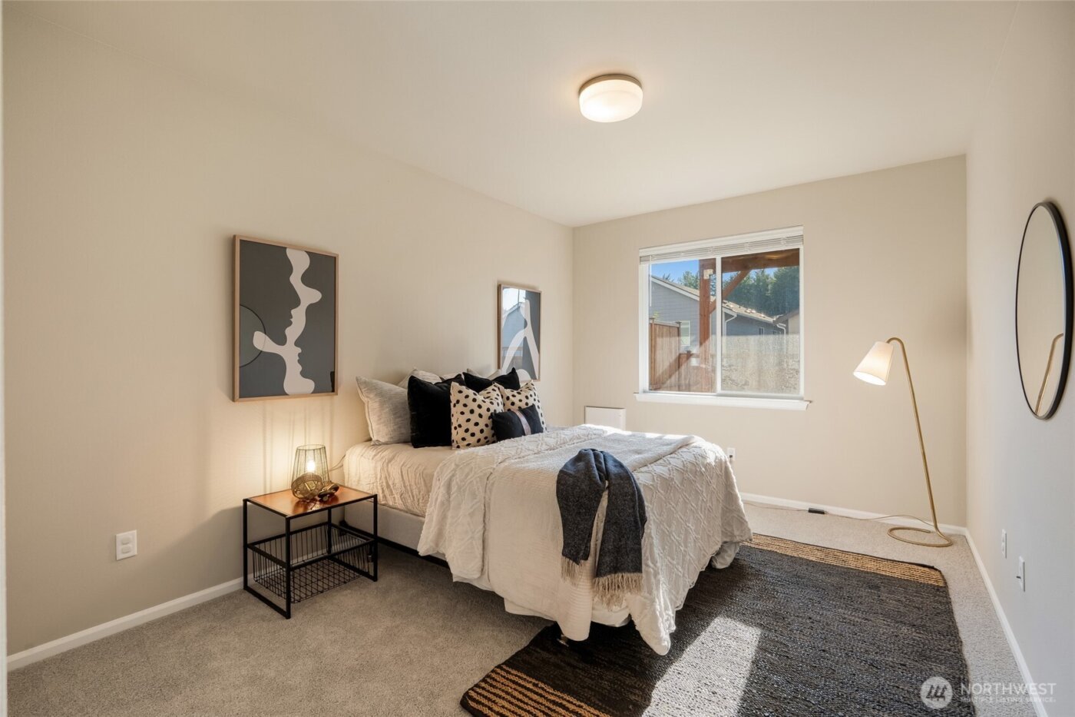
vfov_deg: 72.0
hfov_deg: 95.0
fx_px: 493
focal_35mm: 16
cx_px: 538
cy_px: 358
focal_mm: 16.5
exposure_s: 1/25
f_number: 9
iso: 400
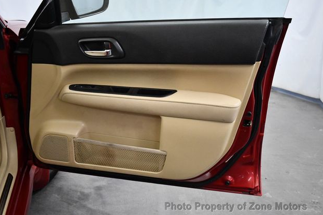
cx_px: 159
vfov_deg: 36.0
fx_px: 332
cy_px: 106
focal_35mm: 37
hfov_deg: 51.9
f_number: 3.5
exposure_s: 1/125
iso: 1600
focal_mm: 18
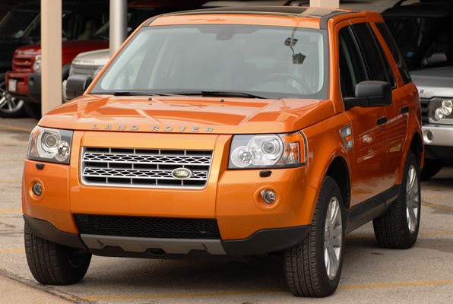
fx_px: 1986
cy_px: 152
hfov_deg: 13.0
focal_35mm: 158
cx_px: 226
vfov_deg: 8.8
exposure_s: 1/125
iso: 100
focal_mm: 105
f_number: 5.6
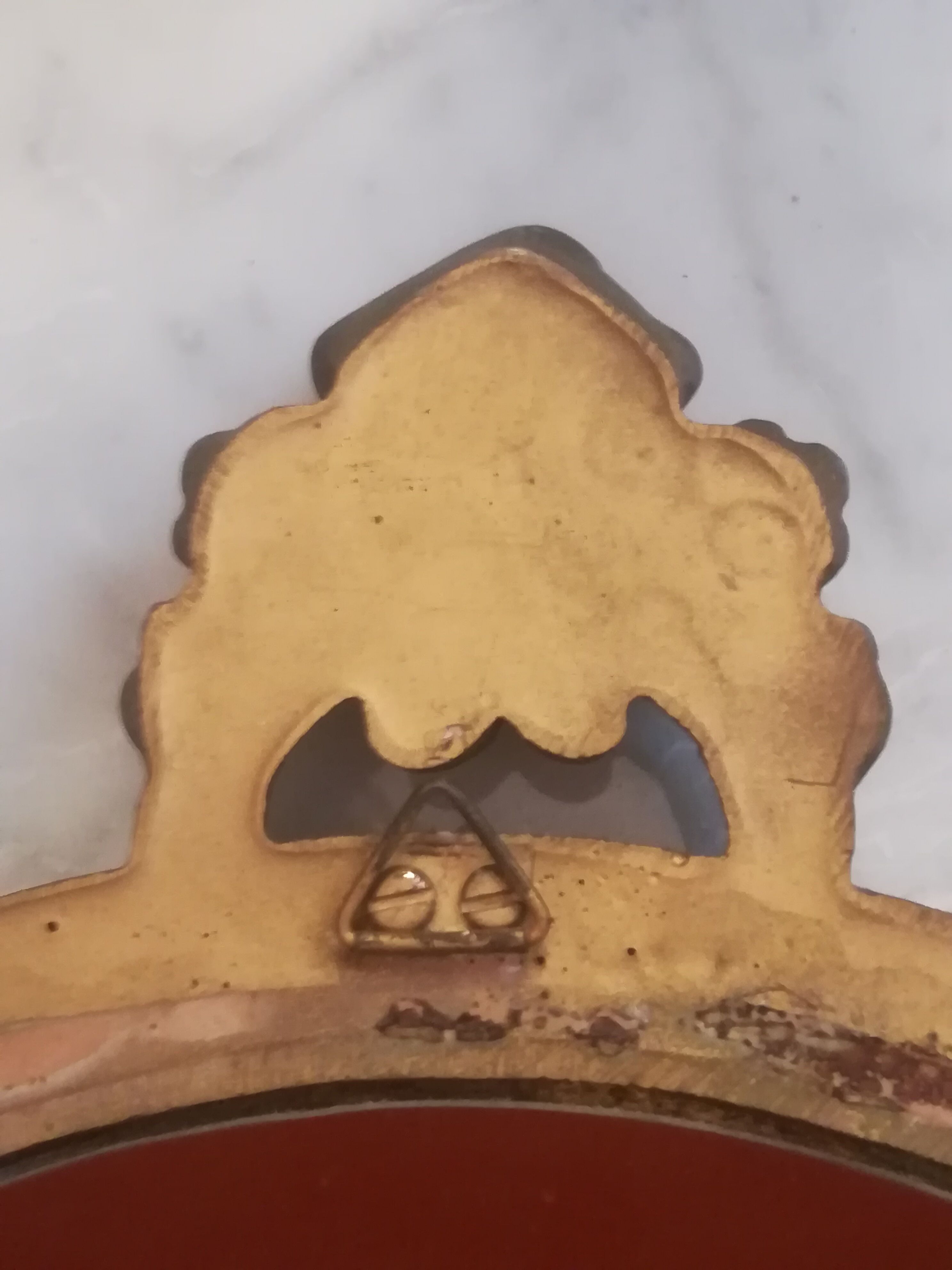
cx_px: 476
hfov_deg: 32.9
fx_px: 1613
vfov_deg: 42.9
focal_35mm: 44
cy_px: 635
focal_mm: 3.83
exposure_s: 1/14.3
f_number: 2.2
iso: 640
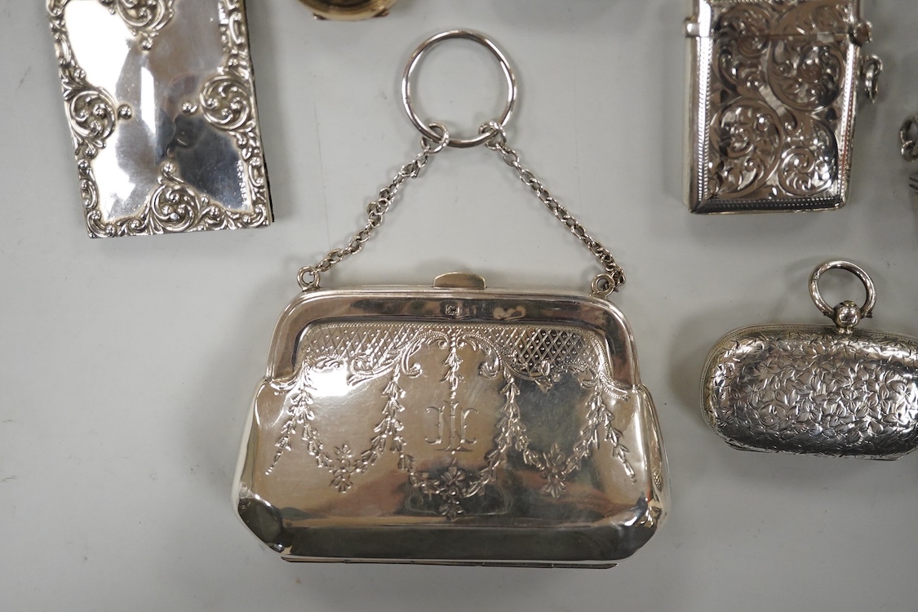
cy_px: 306
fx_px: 1147
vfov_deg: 29.9
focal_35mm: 45
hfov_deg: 43.6
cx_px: 459
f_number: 3.5
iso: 2500
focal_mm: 30
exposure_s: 1/800
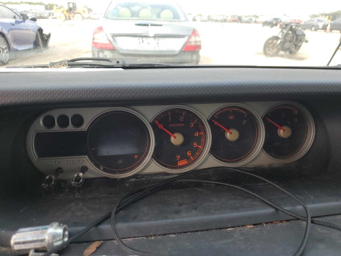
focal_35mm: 26
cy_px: 128
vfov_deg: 53.1
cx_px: 170
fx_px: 256
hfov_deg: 67.3
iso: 50
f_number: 1.5
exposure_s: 1/227
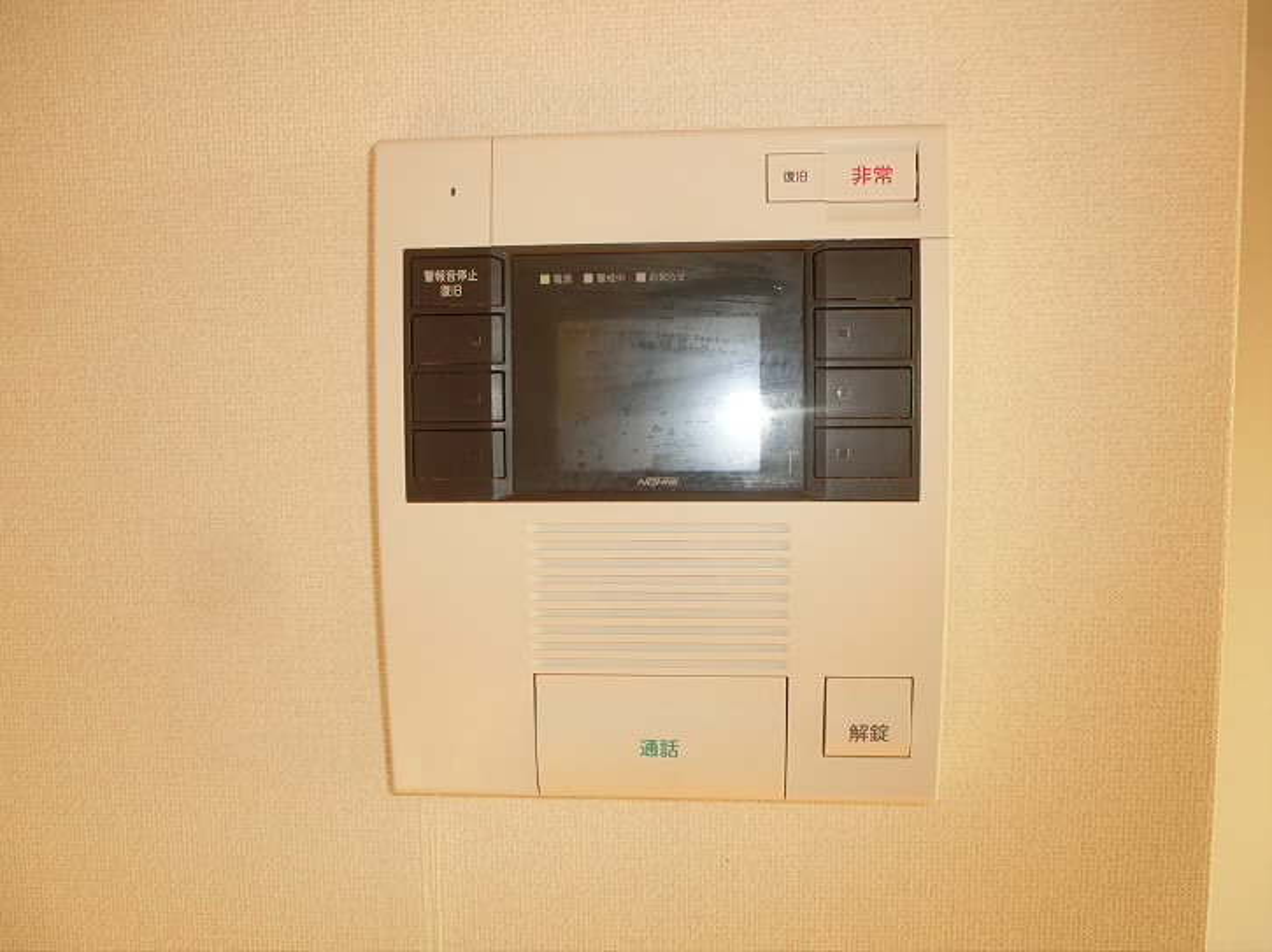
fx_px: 881
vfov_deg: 56.8
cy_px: 476
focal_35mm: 24
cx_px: 636
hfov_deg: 71.6
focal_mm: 4.24
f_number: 3
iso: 125
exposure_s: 1/125
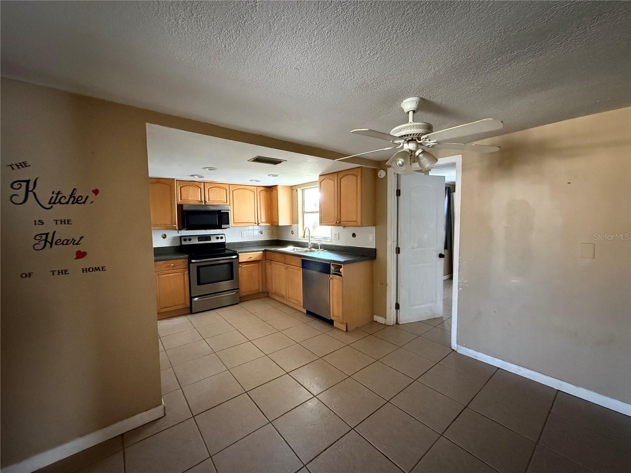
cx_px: 316
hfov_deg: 102.1
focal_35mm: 14
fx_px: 255
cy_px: 236
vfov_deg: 85.7
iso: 1250
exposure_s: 1/49
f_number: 2.2
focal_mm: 2.22
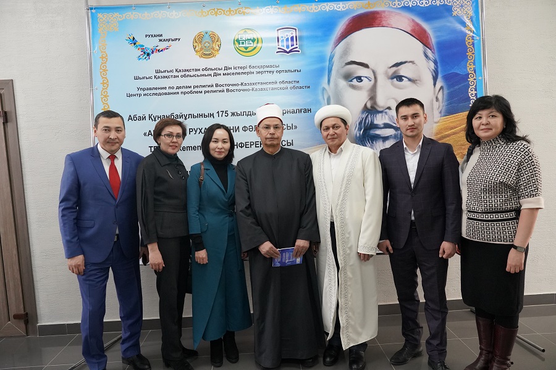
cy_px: 185
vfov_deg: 53.1
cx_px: 278
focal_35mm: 24
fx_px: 371
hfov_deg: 73.7
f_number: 4
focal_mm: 16
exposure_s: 1/160
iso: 2500
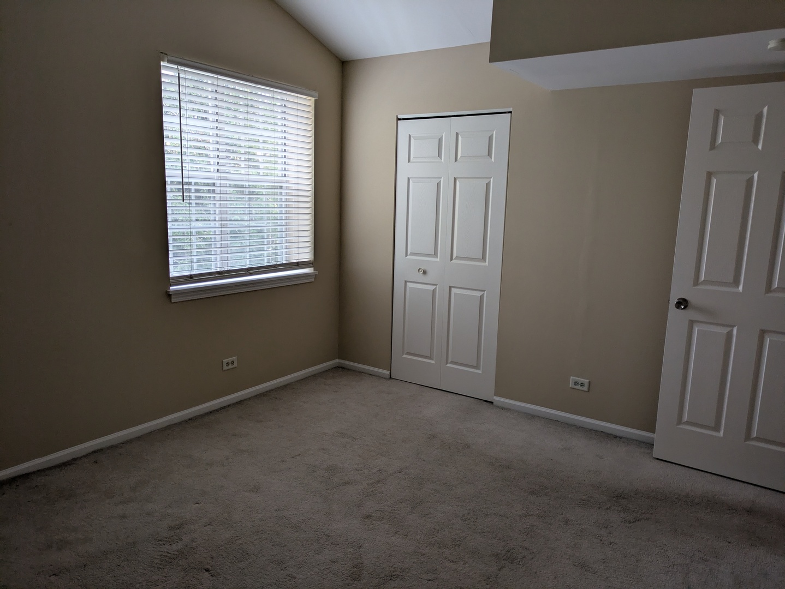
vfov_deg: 54.9
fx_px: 567
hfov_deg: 69.4
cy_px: 294
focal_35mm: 25
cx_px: 392
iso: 160
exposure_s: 1/30
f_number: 1.89
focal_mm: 5.43
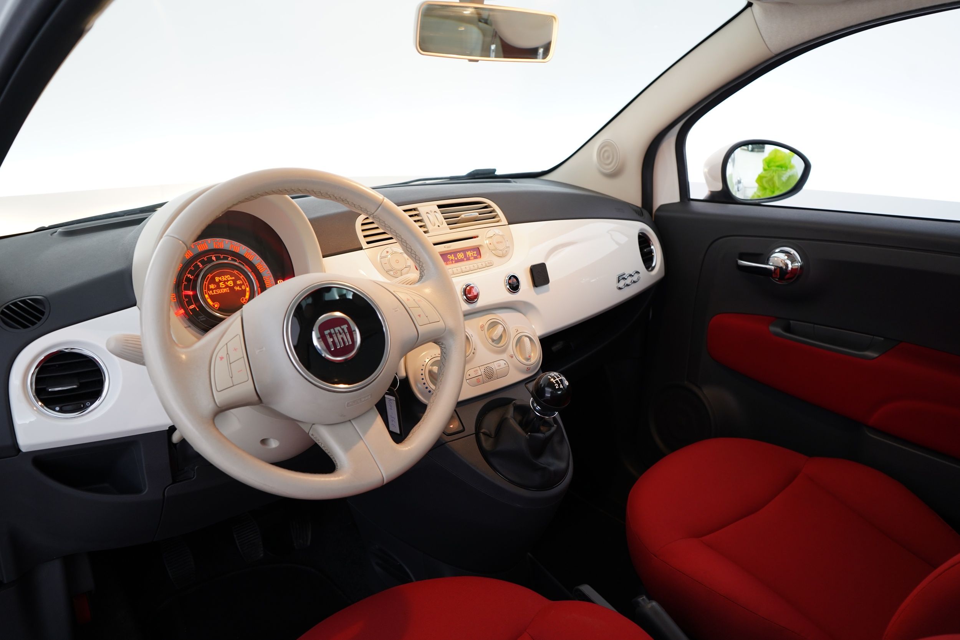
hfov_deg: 65.5
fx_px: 747
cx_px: 480
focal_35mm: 28
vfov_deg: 46.4
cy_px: 320
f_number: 5
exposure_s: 1/10
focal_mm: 28
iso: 800
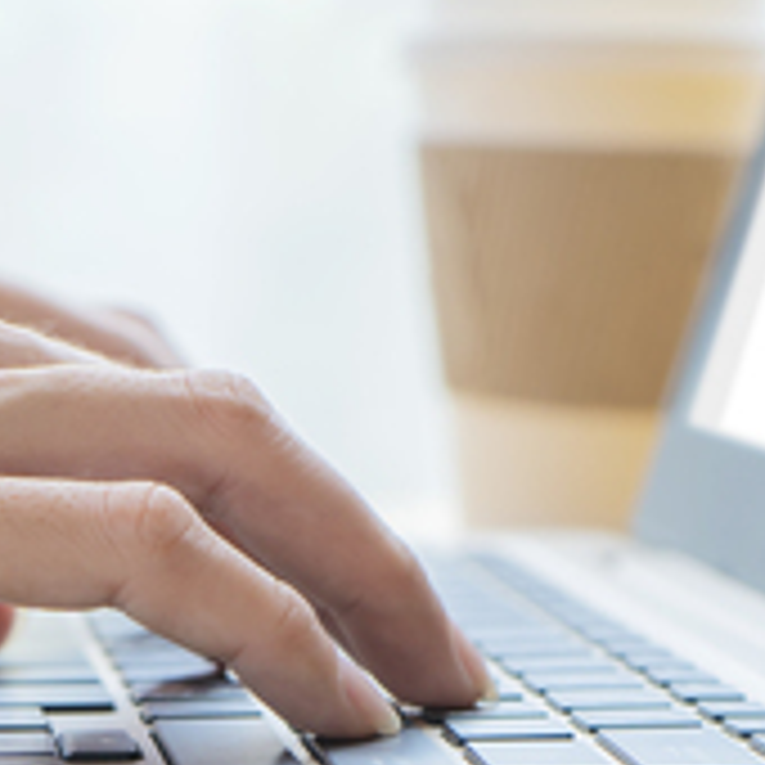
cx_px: 360
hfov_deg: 10.9
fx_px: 4000
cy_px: 484
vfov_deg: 10.9
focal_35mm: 160
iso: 200
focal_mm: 50
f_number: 4.5
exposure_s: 1/125
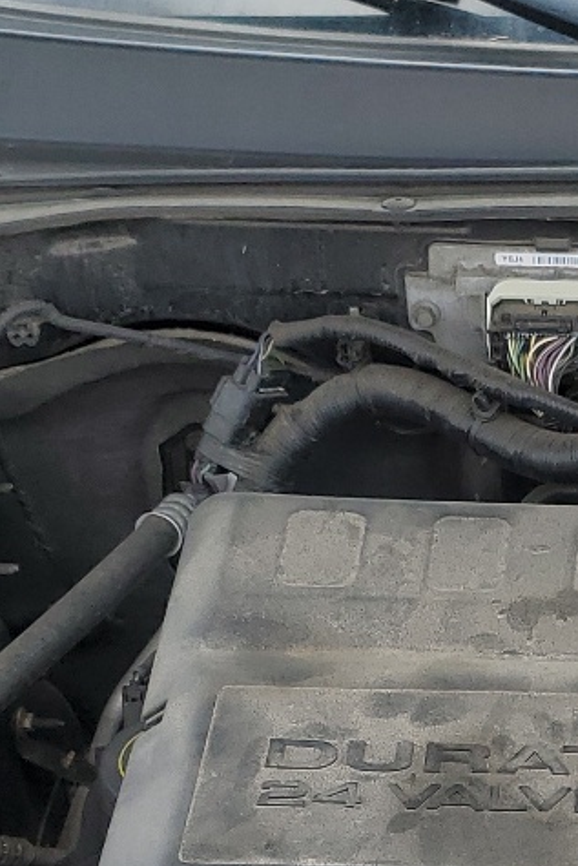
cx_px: 780
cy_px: 959
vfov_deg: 21.2
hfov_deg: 14.3
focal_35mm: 91
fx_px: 2190
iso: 50
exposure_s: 1/769
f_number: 1.5
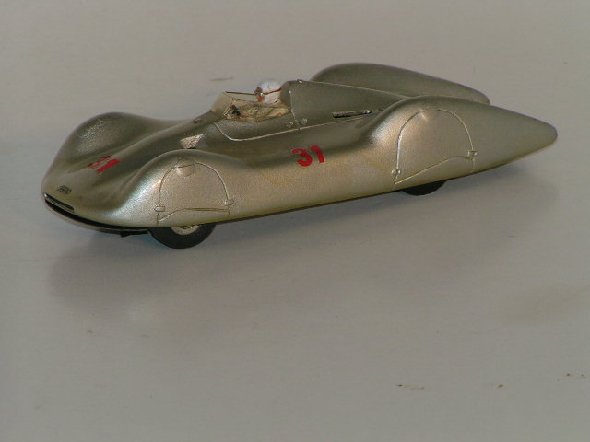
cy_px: 221
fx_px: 4823
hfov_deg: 7.0
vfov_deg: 5.3
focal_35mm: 283
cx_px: 295
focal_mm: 43.3
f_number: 5.6
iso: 100
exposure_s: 1/320
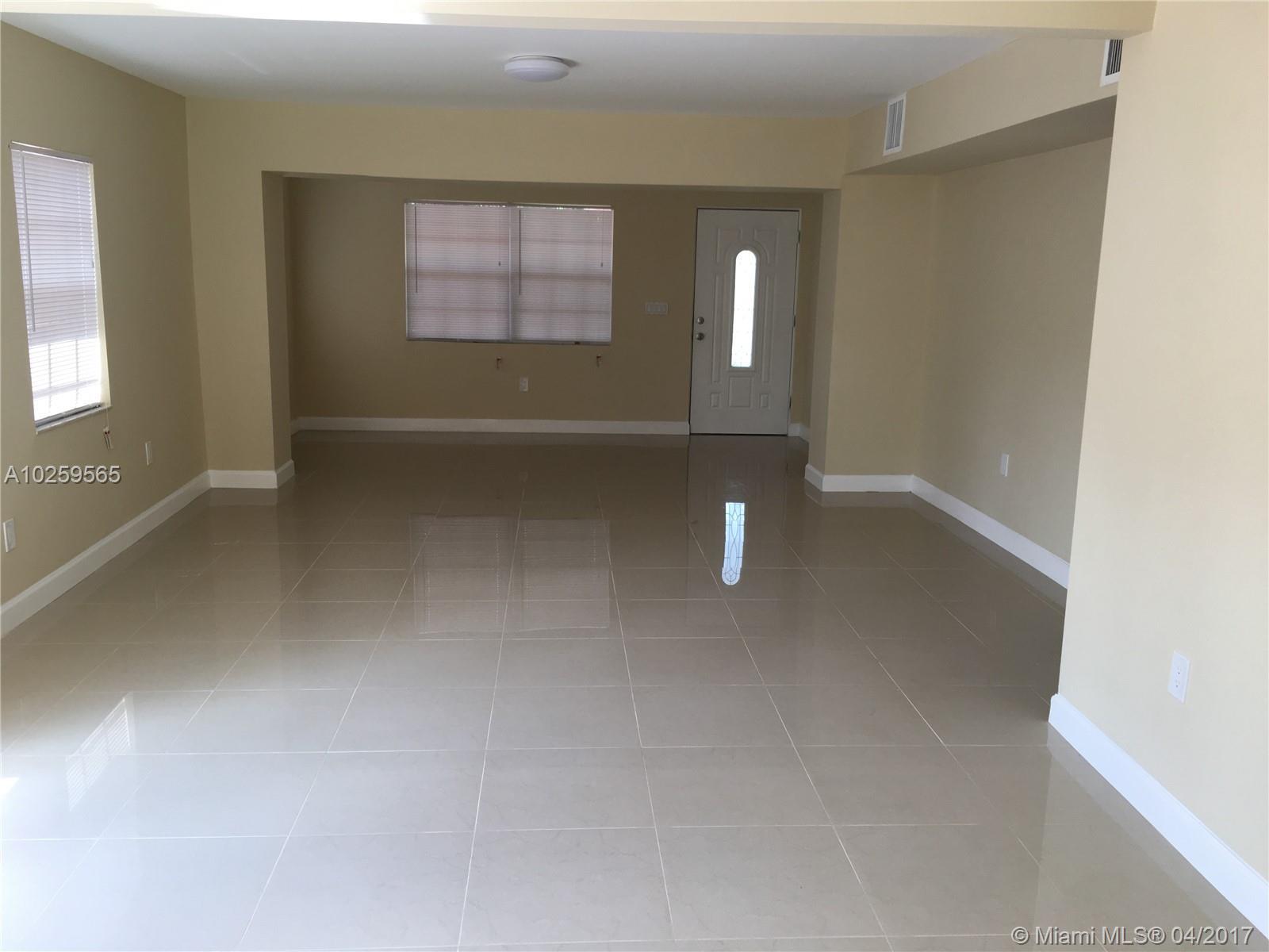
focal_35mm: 29
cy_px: 476
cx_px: 634
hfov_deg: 61.7
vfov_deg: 48.2
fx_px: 1063
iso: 40
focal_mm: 4.15
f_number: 2.2
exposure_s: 1/120
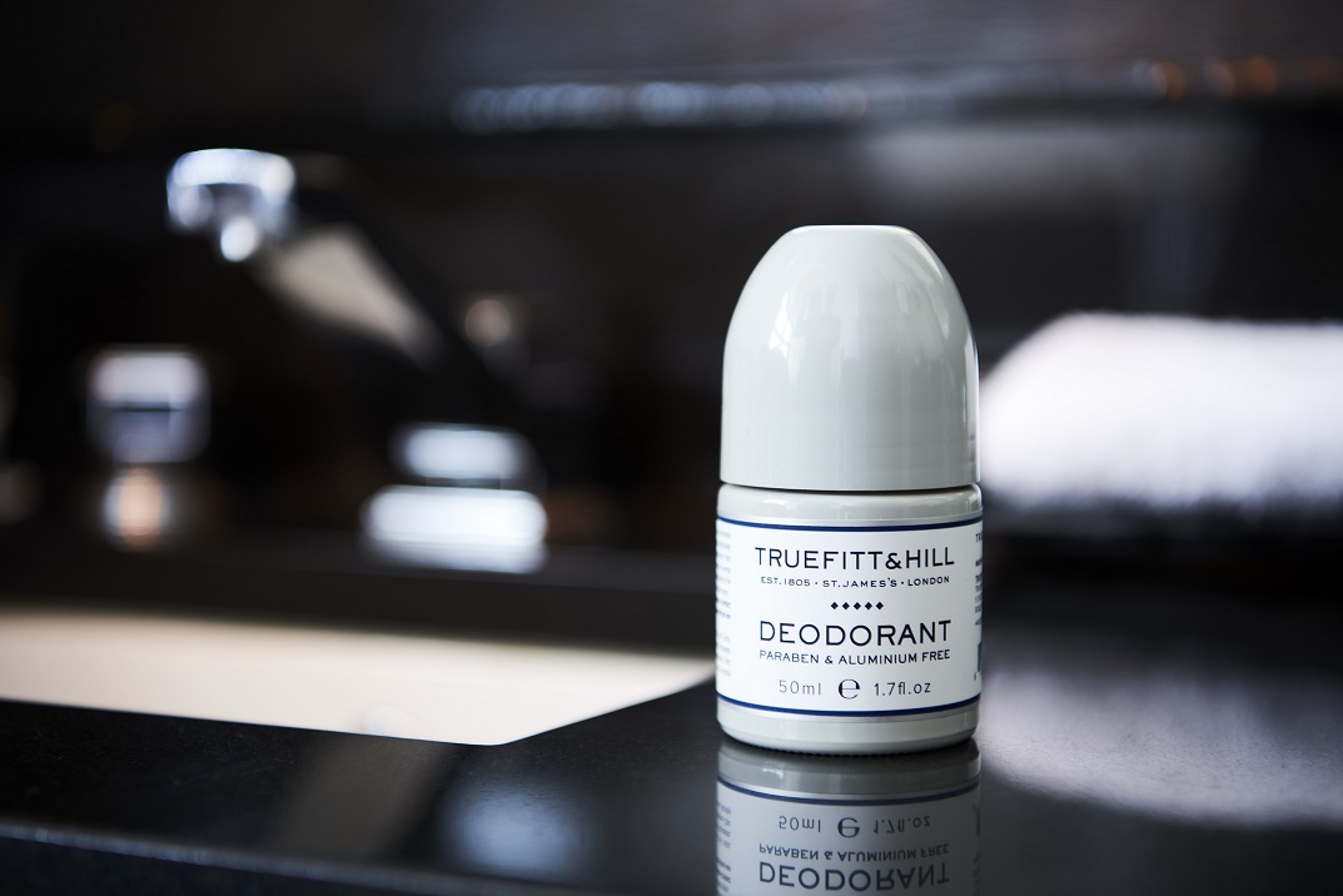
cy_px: 448
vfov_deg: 19.5
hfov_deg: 28.8
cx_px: 672
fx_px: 2612
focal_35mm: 70
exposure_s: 1/1.59
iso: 40
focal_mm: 70
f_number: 3.5
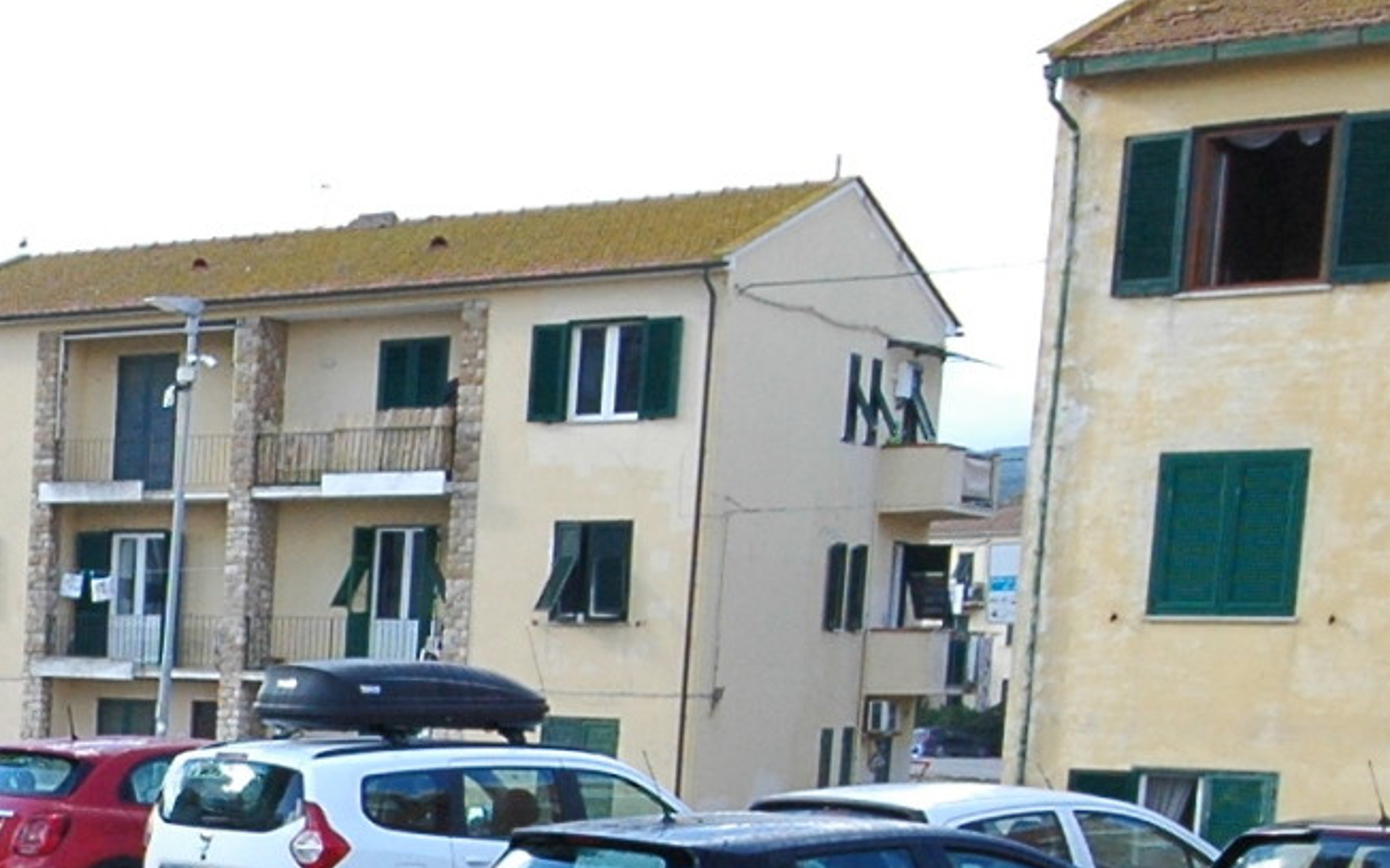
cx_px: -629
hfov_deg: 23.5
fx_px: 2727
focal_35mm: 72
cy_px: 859
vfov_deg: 17.7
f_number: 8
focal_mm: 12
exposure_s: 1/250
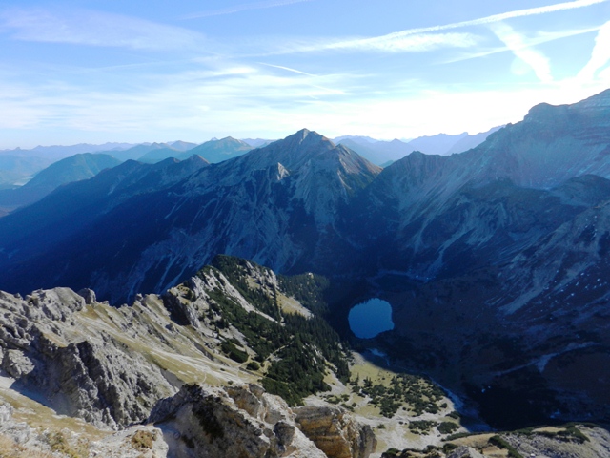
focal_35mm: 25
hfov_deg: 69.4
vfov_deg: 54.9
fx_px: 441
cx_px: 305
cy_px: 229
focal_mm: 4.5
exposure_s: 1/1250
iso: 160
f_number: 3.5
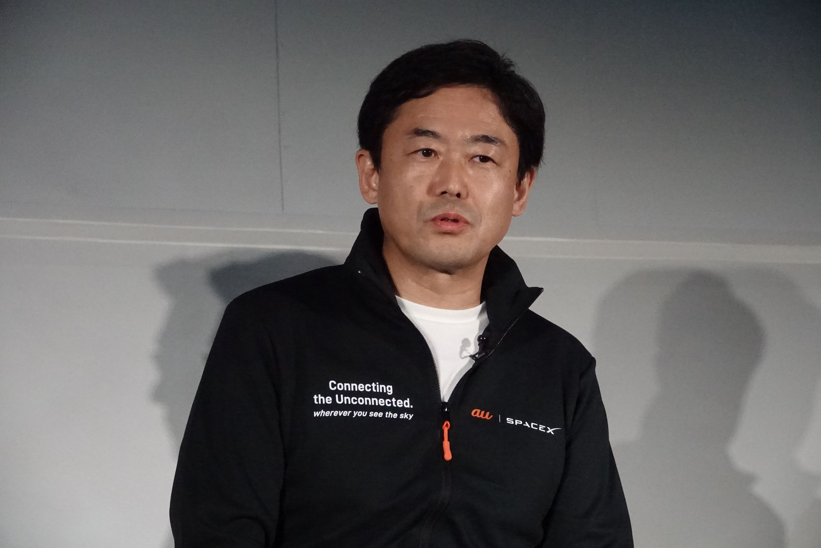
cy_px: 274
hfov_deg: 14.8
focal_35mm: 139
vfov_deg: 9.9
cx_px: 410
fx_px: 3170
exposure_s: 1/640
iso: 6400
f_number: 4
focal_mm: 51.14
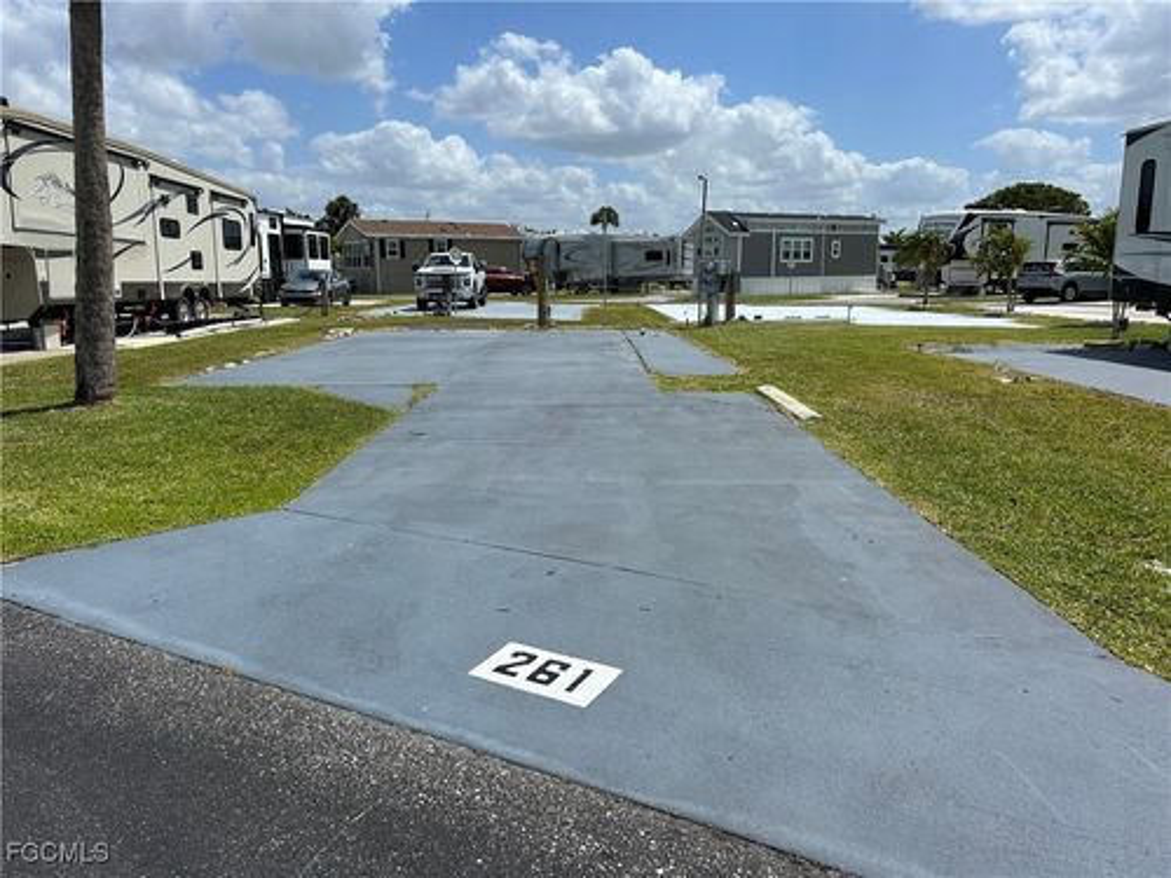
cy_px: 439
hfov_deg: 67.3
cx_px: 586
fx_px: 880
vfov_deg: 53.1
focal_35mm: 26
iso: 50
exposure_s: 1/8696
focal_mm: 5.7
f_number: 1.5
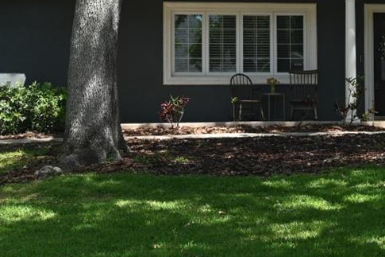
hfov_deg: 16.7
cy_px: 48
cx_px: 274
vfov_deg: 11.2
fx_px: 1304
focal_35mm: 122
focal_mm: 37
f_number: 5.6
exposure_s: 1/250
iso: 100
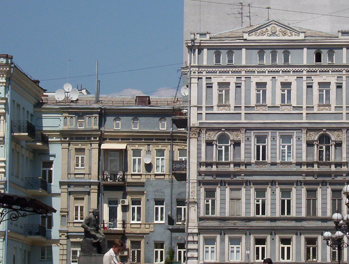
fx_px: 1859
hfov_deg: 10.7
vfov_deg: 8.1
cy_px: 127
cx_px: 250
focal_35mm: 184
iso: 100
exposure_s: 1/504
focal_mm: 16.3
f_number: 8.71
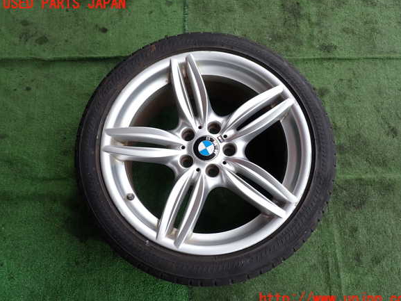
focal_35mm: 26
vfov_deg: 53.1
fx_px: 301
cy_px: 152
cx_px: 208
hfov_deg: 67.3
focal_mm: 4.5
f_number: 2.8
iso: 100
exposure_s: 1/250
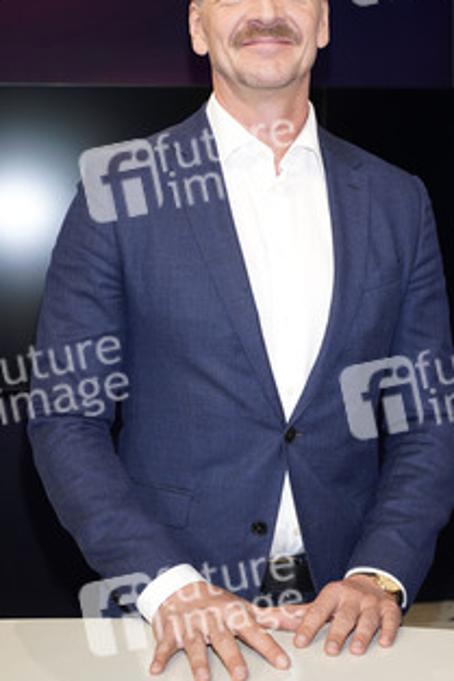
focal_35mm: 56
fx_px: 1060
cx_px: 254
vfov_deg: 35.6
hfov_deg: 24.2
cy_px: 280
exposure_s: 1/160
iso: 2000
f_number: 5.6
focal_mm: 44
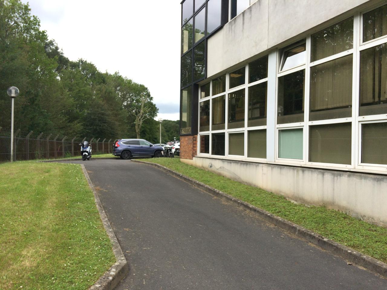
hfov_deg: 61.7
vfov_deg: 48.2
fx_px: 324
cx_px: 194
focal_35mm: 29
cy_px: 145
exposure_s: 1/1140
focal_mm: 4.15
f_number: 2.2
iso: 32
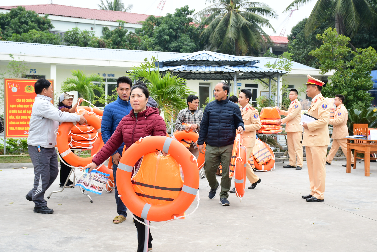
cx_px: 188
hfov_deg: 37.9
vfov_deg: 25.8
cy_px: 126
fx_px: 550
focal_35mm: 52
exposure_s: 1/200
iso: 640
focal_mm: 35
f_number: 7.1
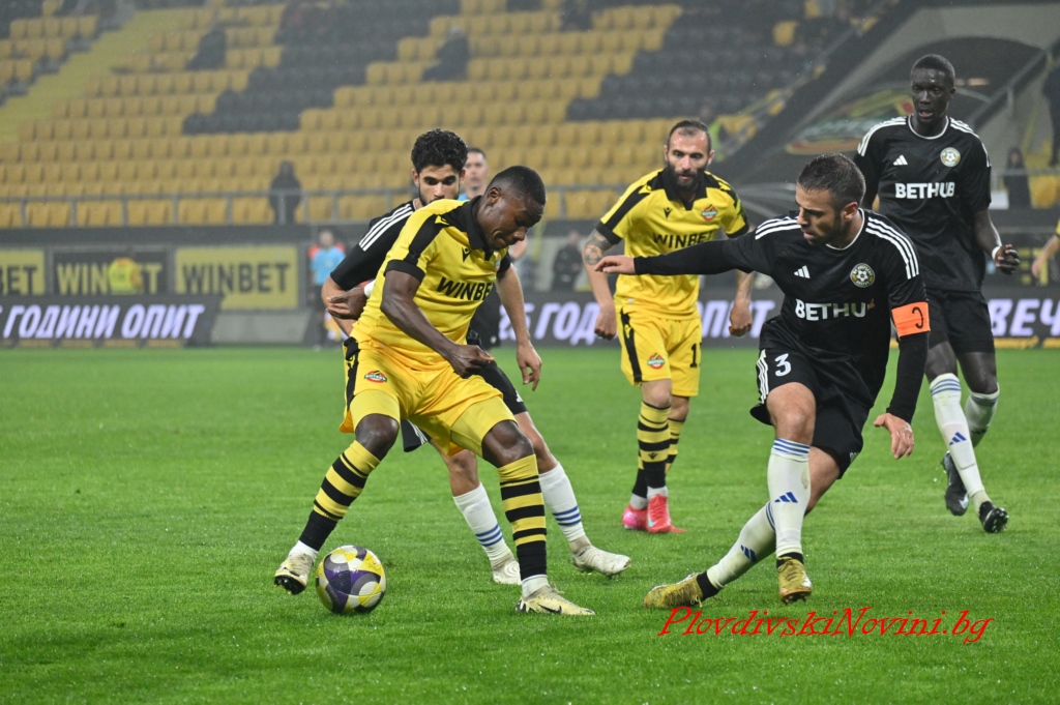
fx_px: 5884
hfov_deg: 10.3
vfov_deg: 6.9
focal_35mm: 200
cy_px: 352
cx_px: 530
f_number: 6.3
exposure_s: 1/1250
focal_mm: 200
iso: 4000
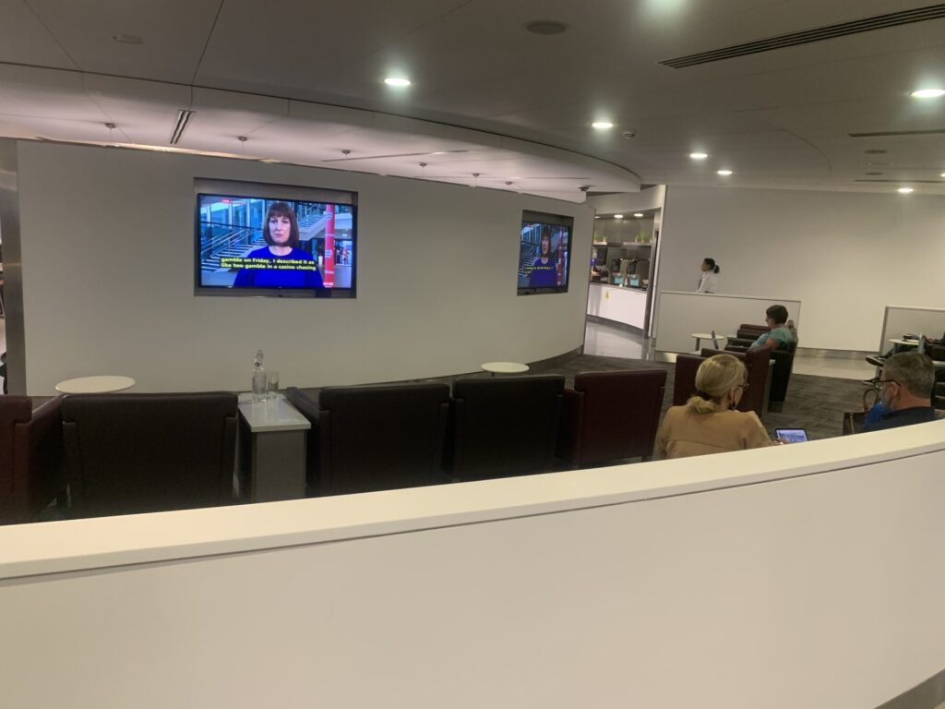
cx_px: 472
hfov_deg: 67.3
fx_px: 710
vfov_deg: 53.1
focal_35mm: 26
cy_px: 354
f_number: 1.8
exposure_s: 1/50
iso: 160
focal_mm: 4.25
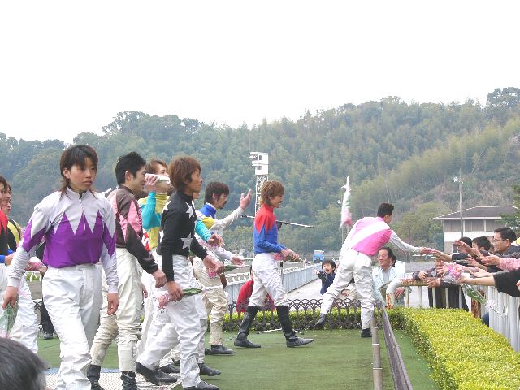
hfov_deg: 24.4
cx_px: 260
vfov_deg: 18.4
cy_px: 195
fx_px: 1202
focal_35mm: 80
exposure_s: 1/200
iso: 50
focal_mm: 13.3
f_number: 4
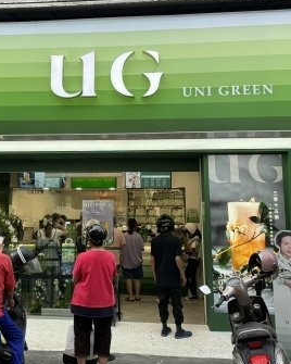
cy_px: 151
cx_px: 87
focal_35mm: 42
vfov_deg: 43.7
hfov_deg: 35.2
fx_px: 452
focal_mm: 6.76
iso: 64
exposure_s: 1/165
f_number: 1.78
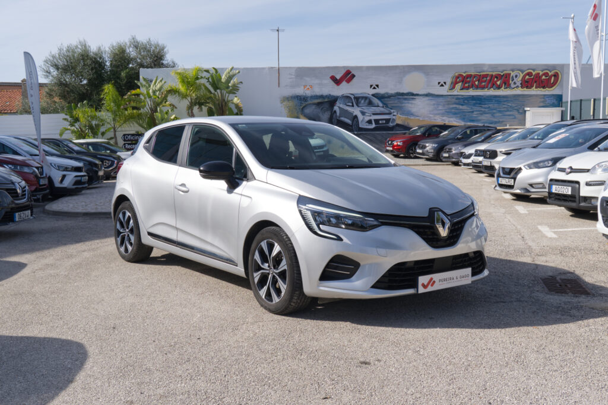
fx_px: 642
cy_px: 202
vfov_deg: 35.1
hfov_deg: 50.7
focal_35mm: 38
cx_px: 304
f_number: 9
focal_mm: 25.6
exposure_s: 1/320
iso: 160
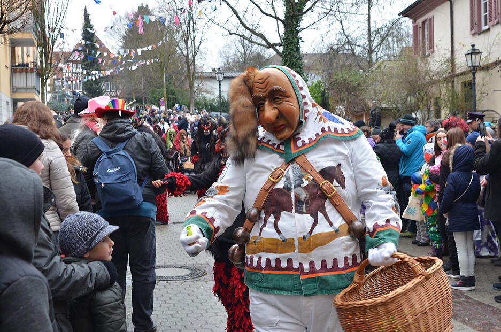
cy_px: 166
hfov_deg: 41.2
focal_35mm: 48
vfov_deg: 28.0
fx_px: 667
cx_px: 250
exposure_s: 1/100
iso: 400
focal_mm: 32
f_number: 5
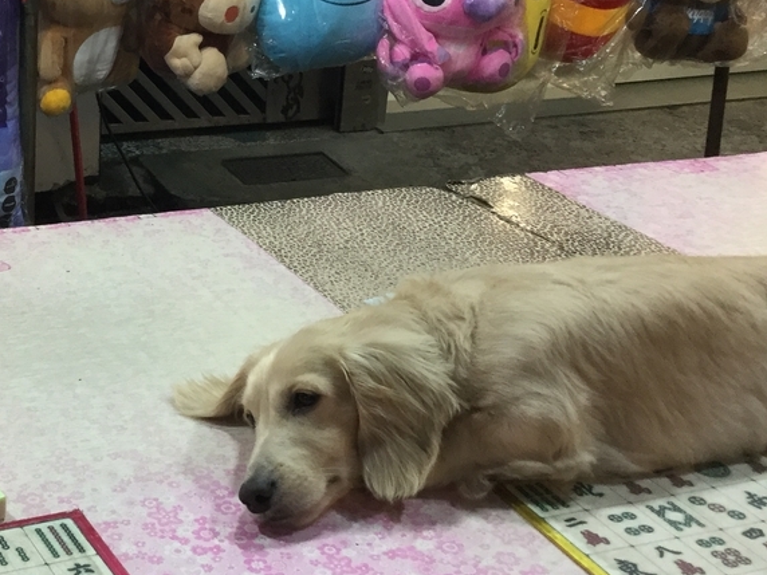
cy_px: 122
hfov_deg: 28.7
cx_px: 88
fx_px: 1440
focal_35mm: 65
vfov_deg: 22.3
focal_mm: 3.3
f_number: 2.4
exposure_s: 1/30
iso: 64
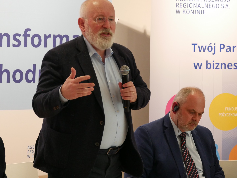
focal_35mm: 176
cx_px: 118
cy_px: 89
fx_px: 1206
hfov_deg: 11.2
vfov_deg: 8.4
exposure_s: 1/200
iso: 2500
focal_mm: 88
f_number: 5.3
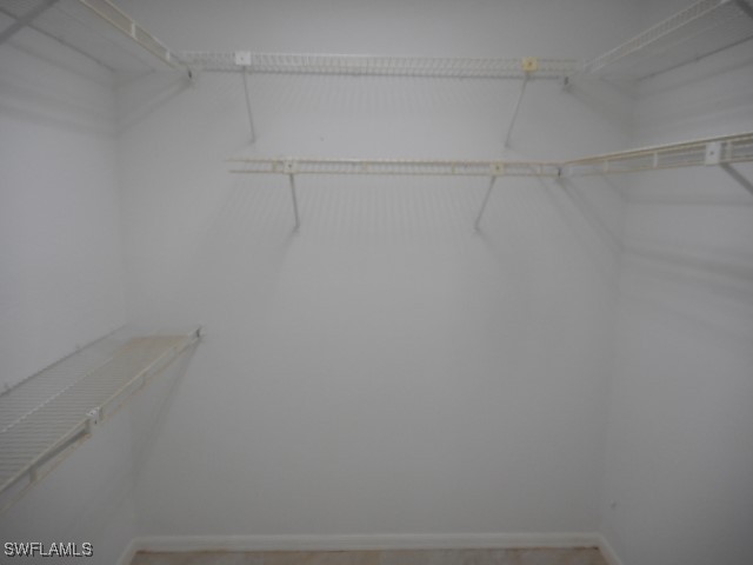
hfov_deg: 69.4
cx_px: 376
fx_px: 544
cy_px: 282
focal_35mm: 25
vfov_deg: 54.9
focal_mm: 4.5
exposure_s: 1/30
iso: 100
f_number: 3.7
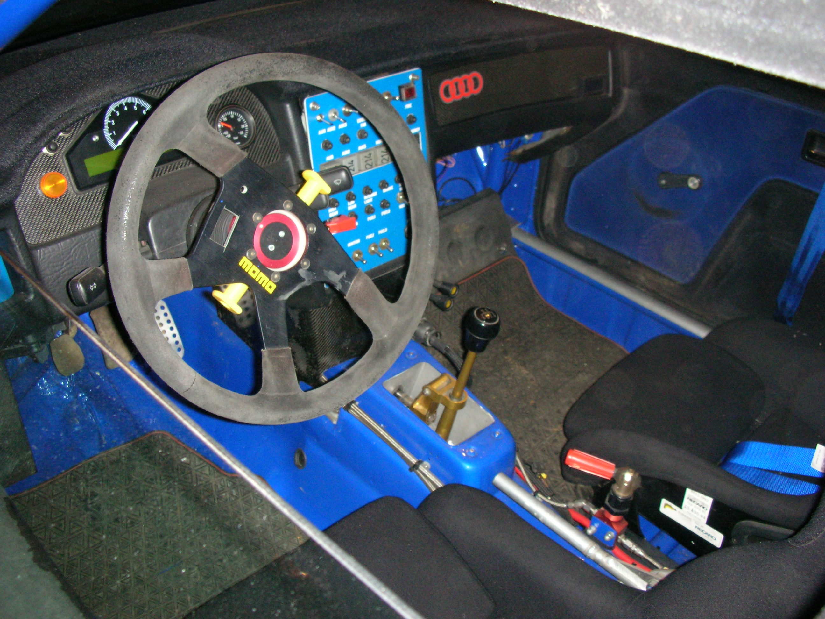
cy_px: 310
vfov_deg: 40.7
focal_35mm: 35
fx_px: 834
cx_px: 412
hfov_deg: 52.6
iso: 200
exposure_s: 1/60.1
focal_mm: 5.8
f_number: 3
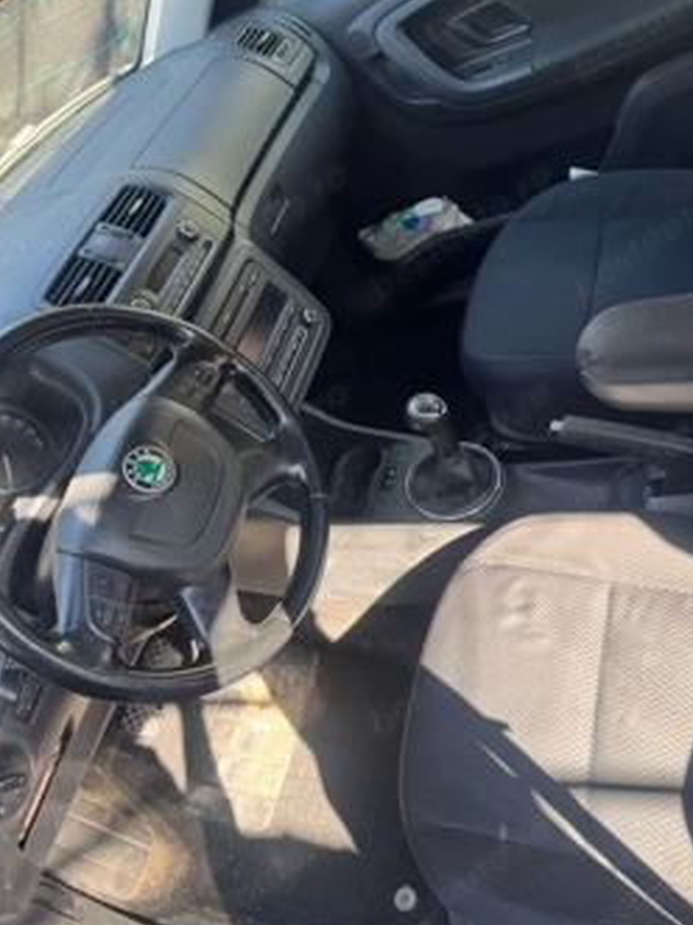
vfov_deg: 61.6
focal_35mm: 29
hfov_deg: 48.2
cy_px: 486
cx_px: 324
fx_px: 775
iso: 100
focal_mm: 6.76
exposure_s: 1/121
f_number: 1.78
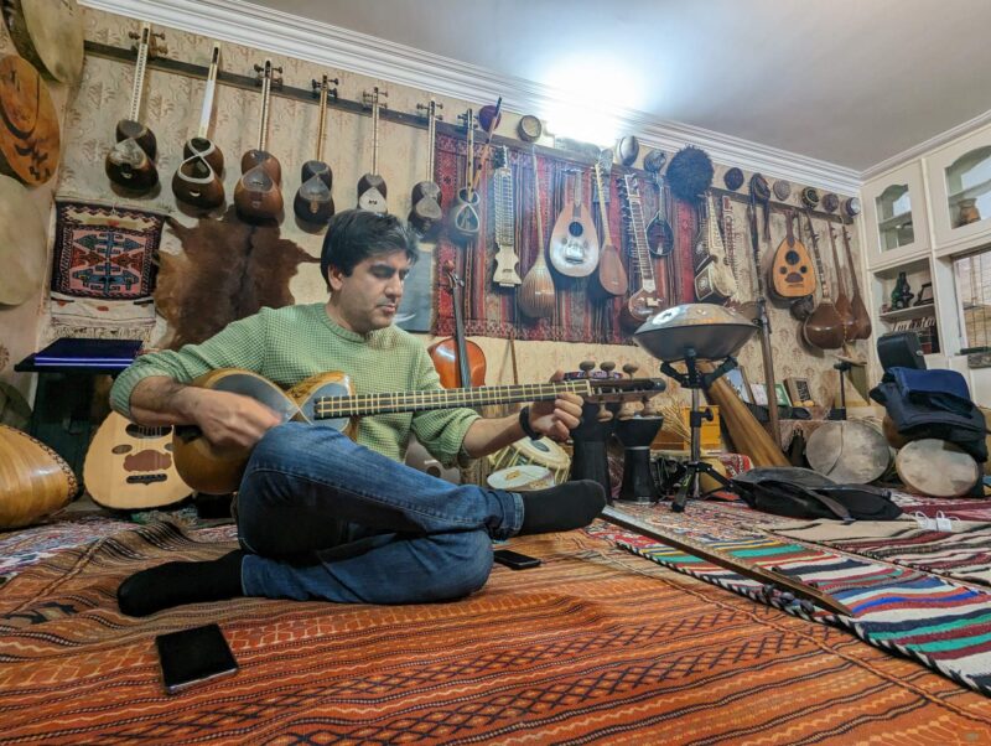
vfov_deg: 78.2
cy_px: 373
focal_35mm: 16
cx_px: 496
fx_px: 459
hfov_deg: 94.4
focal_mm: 2.35
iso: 124
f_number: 2.2
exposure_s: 1/25
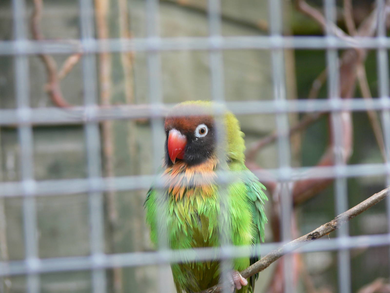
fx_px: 1769
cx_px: 195
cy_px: 146
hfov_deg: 12.6
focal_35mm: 157
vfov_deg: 9.5
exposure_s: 1/40
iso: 80
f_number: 3.6
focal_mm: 33.3
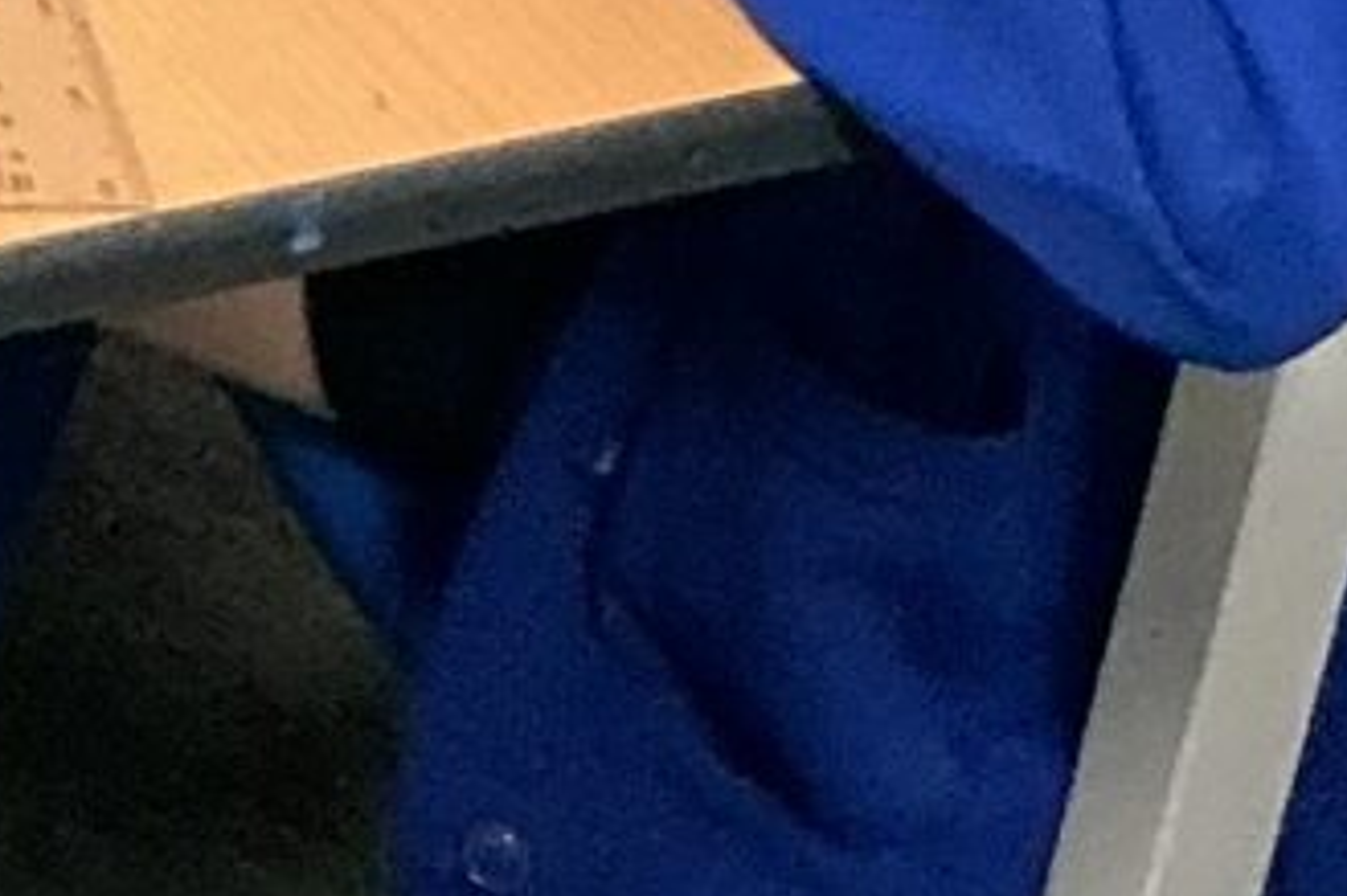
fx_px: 8788
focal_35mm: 235
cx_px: -1634
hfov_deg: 8.2
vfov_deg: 5.5
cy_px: -1882
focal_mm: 3
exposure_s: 1/60
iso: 125
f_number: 1.8
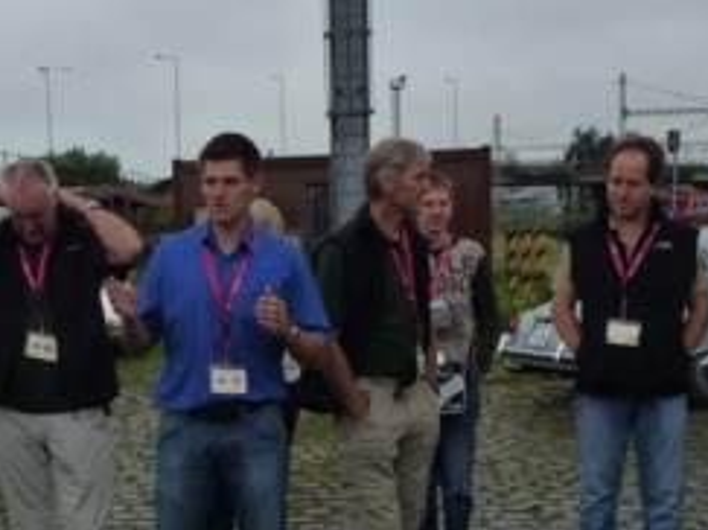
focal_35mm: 68
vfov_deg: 21.5
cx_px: 73
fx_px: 1390
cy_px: 380
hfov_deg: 27.6
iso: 160
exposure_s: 1/125
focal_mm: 5.9
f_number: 3.6
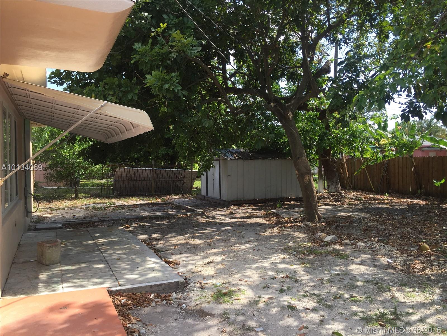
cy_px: 168
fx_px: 374
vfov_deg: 48.2
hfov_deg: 61.7
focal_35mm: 29
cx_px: 224
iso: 32
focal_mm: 4.15
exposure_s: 1/807
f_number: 2.2
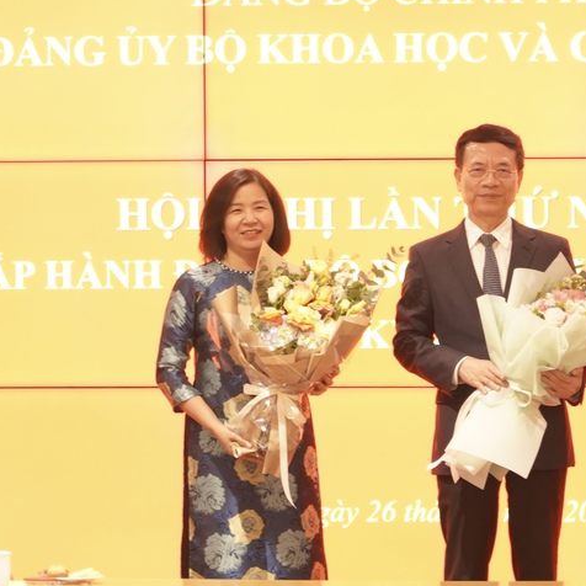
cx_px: 437
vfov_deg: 12.9
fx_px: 2586
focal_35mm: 135
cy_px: 292
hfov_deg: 12.9
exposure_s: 1/50
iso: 1600
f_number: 4
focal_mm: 105
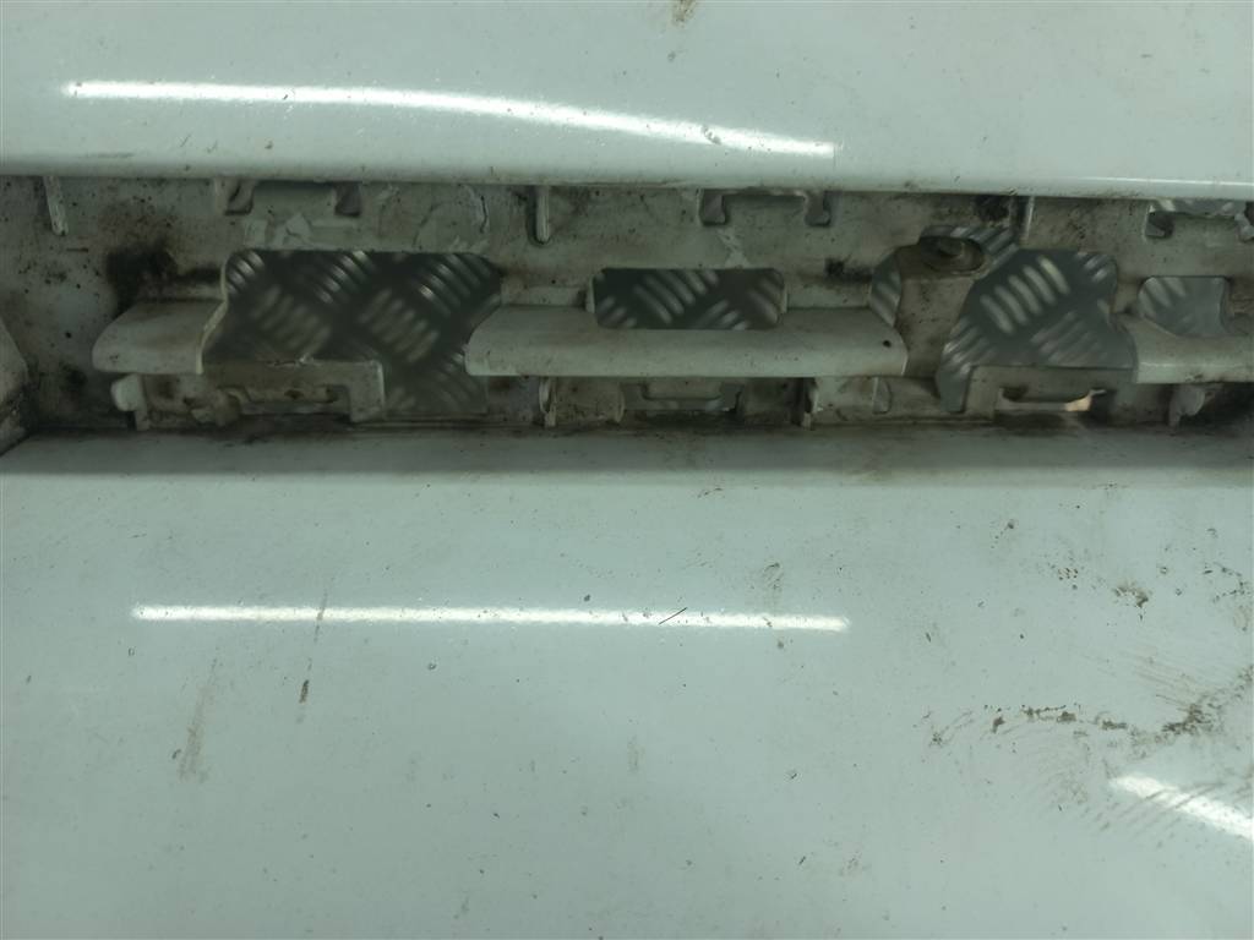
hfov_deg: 69.4
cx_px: 627
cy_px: 470
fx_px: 906
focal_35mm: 25
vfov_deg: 54.9
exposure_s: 1/50
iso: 32
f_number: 1.8
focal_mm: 4.6
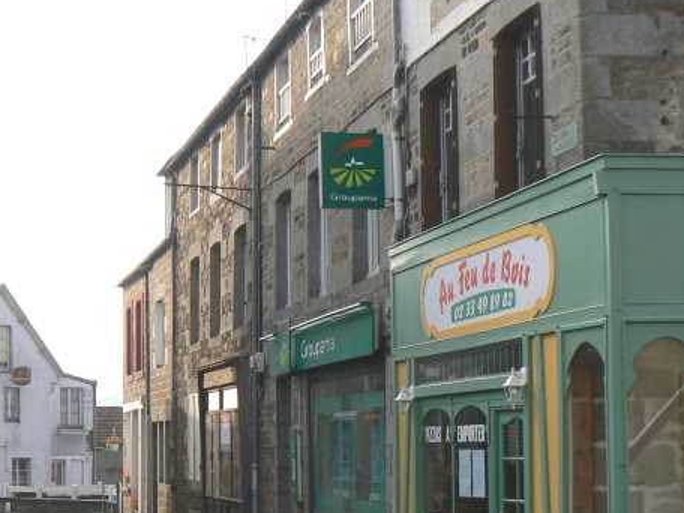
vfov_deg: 20.5
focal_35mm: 71
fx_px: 1403
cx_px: 108
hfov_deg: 26.7
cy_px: 391
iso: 80
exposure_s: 1/250
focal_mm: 6
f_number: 5.6
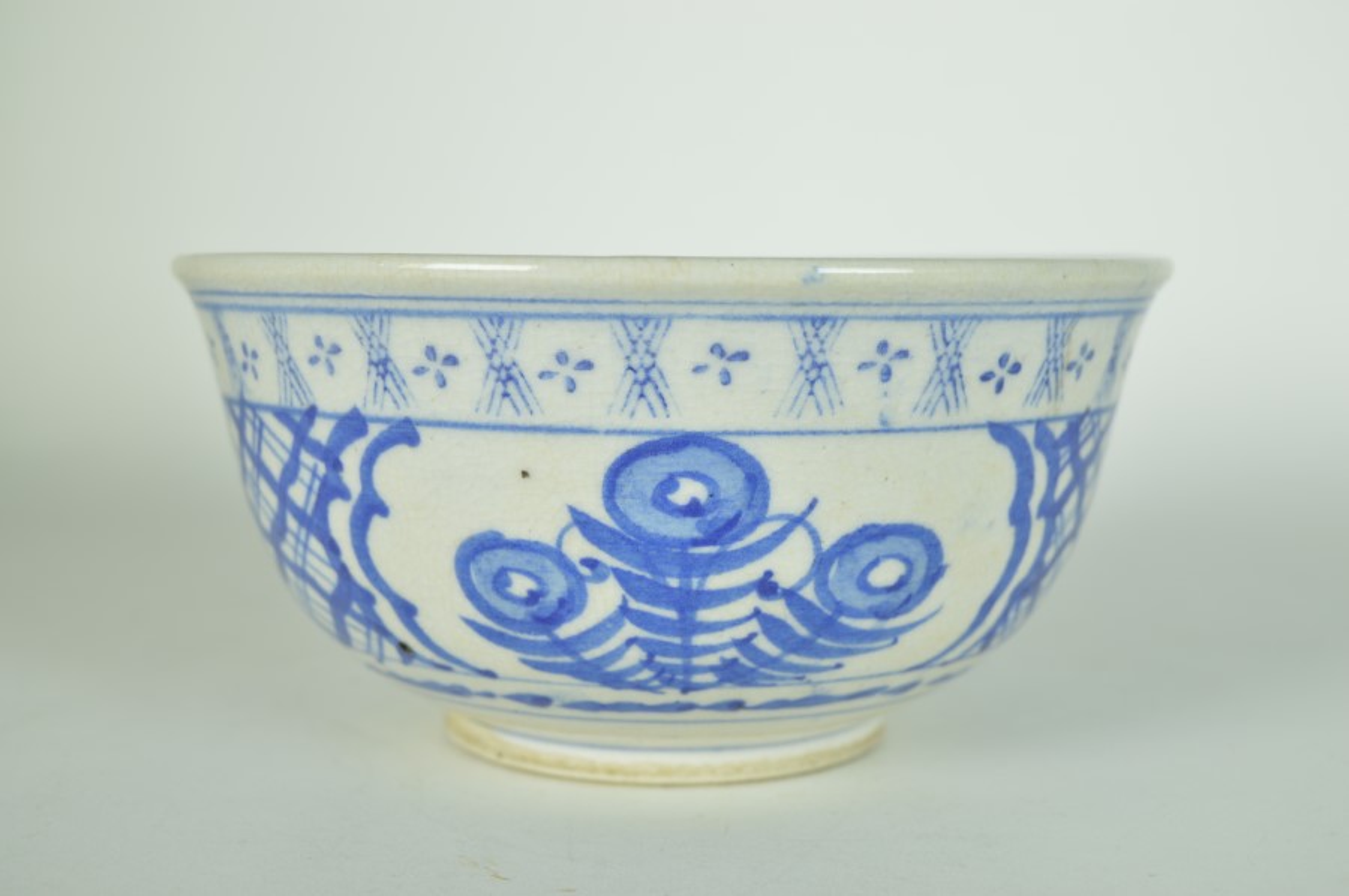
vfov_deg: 28.0
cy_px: 448
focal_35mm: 48
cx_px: 674
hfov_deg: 41.2
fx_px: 1797
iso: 100
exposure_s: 1/160
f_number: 6.3
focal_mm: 32
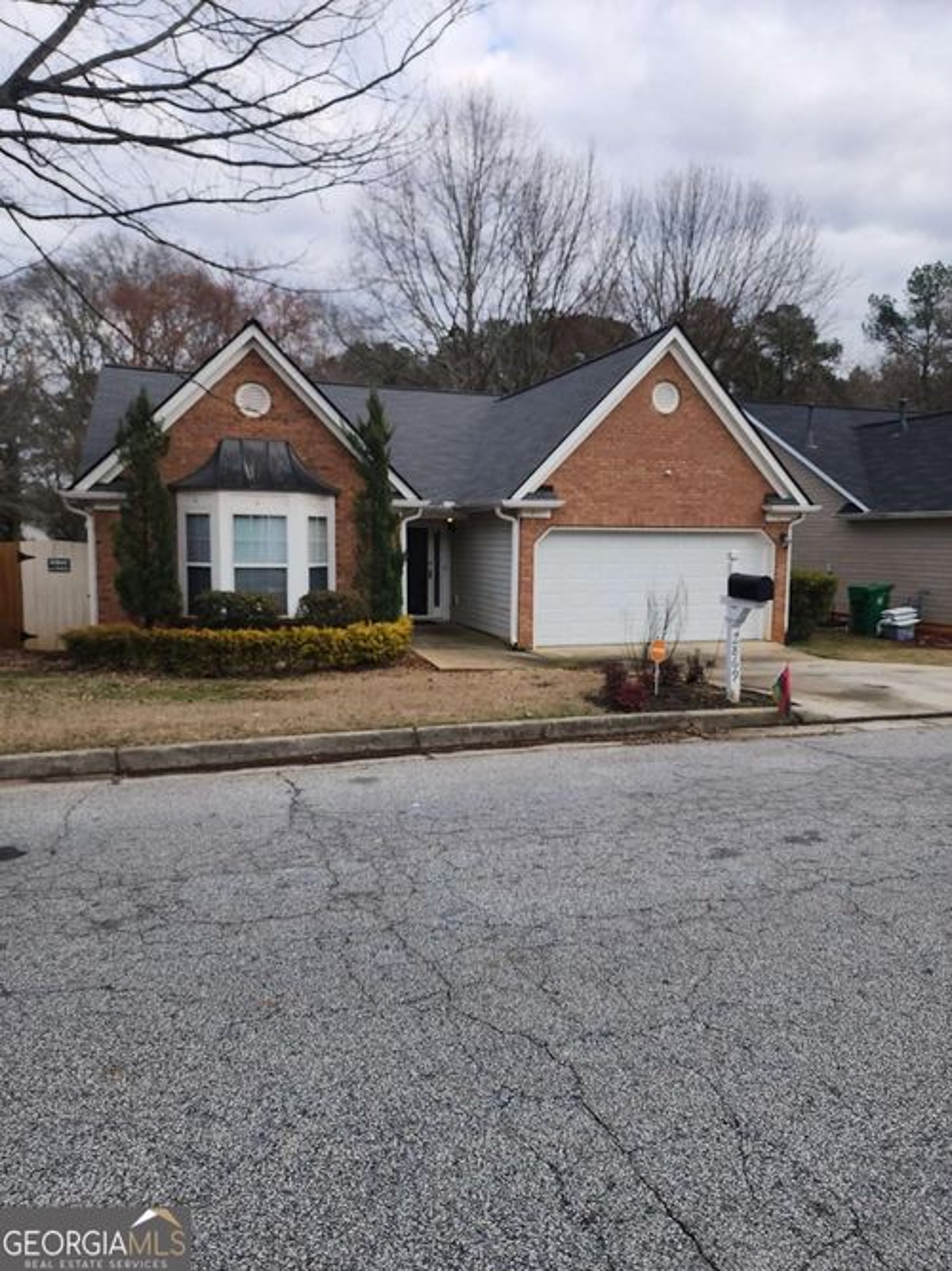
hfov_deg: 58.9
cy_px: 636
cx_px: 476
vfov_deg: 73.9
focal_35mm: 23
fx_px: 844
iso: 12
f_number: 1.8
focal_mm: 6.4
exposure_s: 1/372
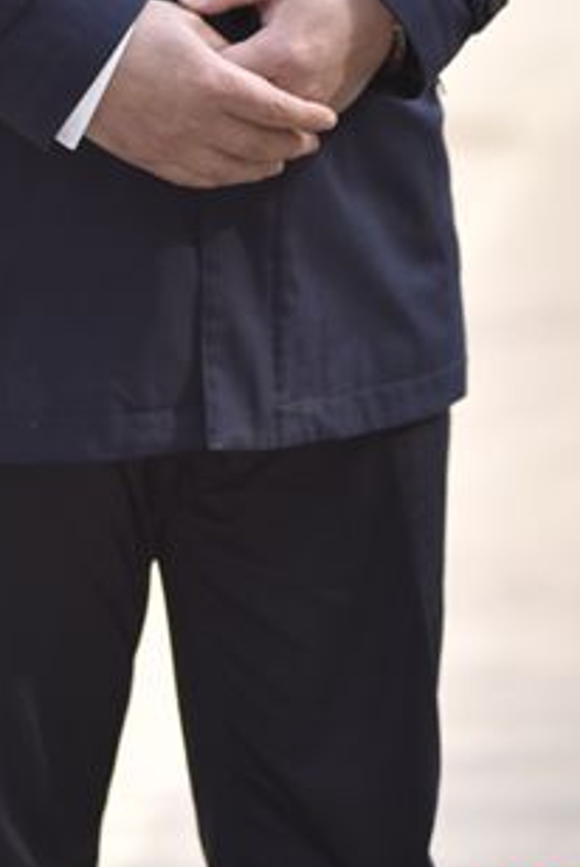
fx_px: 9186
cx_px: 14
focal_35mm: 381
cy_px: -370
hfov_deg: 3.6
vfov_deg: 5.4
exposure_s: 1/250
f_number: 3.2
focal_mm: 112
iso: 64
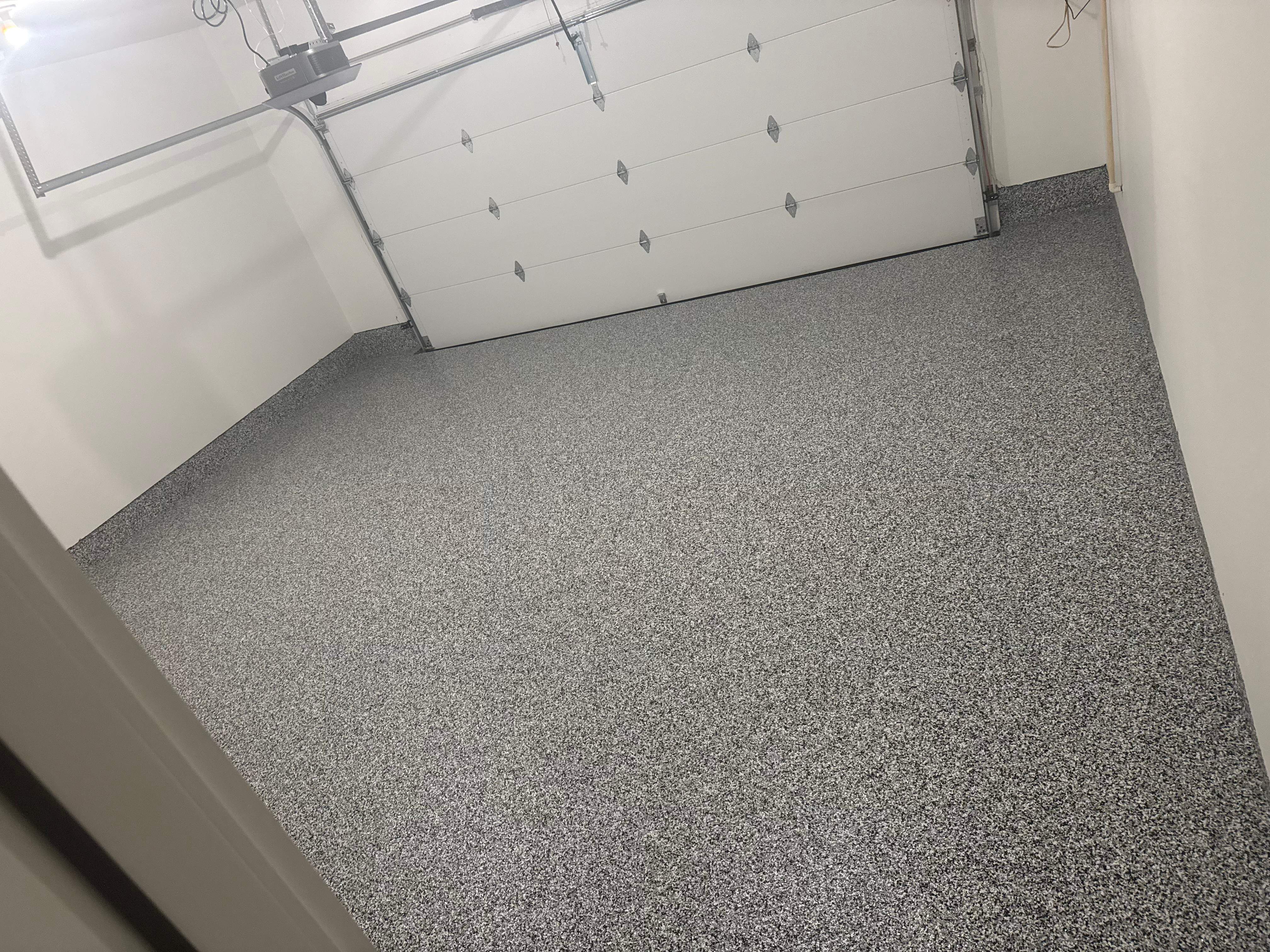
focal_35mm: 24
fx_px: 881
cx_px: 635
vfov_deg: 56.8
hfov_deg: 71.6
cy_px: 476
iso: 320
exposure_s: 1/60
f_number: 1.78
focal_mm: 6.76
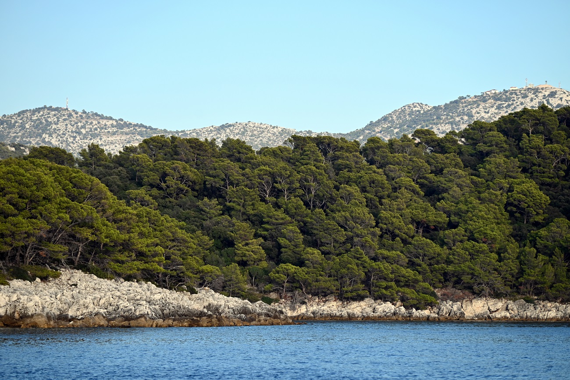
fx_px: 2296
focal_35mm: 145
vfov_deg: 9.5
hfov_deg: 14.2
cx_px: 285
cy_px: 190
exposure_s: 1/1000
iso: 280
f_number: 4.8
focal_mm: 145
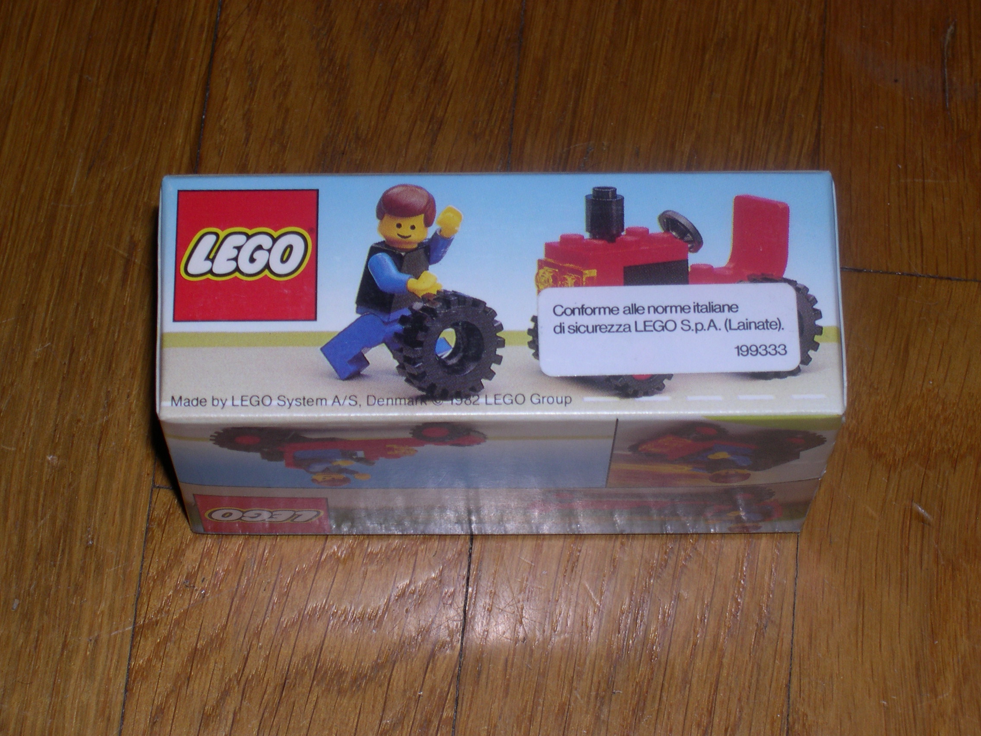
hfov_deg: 19.3
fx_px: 2891
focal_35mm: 102
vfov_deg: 14.5
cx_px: 490
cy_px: 368
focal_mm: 21.6
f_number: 13
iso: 100
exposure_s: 1/60
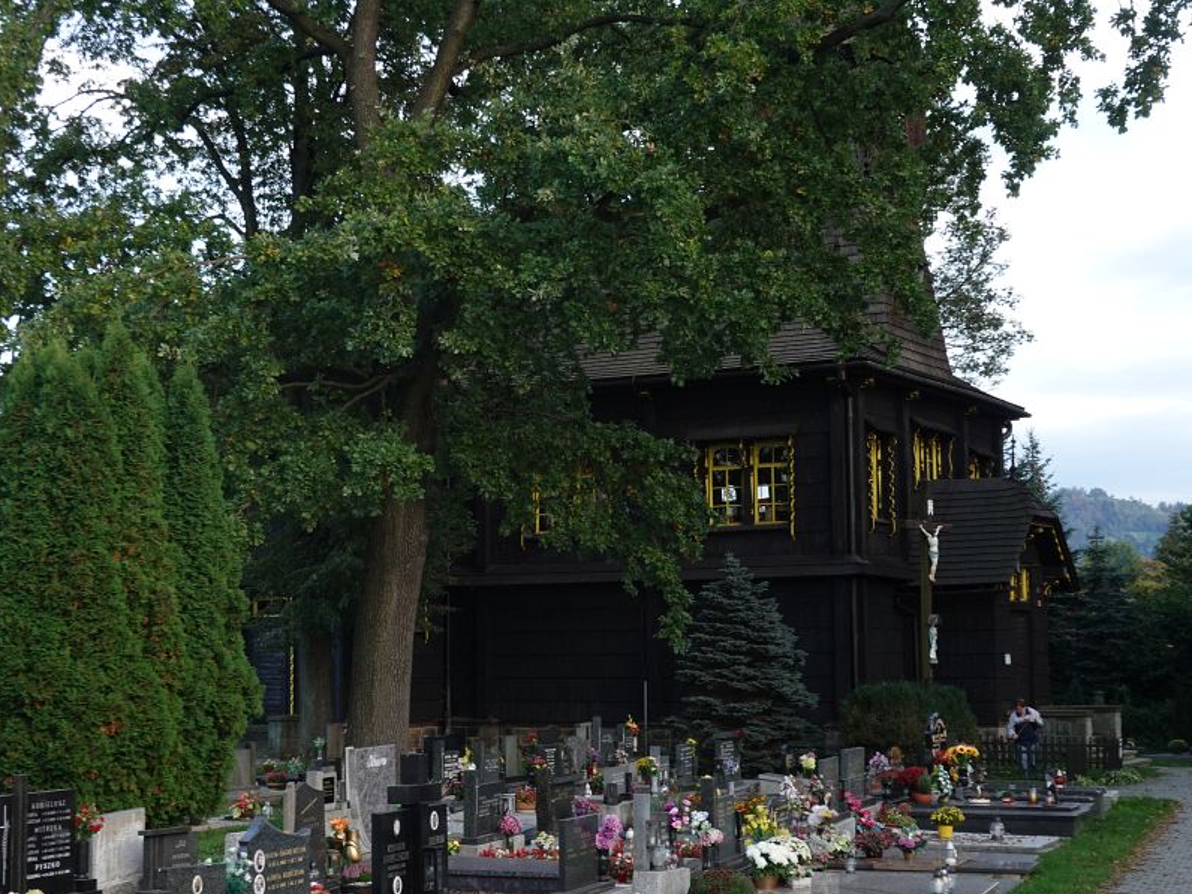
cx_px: 503
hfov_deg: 33.2
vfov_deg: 25.2
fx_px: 1997
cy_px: 420
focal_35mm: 58
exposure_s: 1/50
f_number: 4.5
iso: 160
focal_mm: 18.24
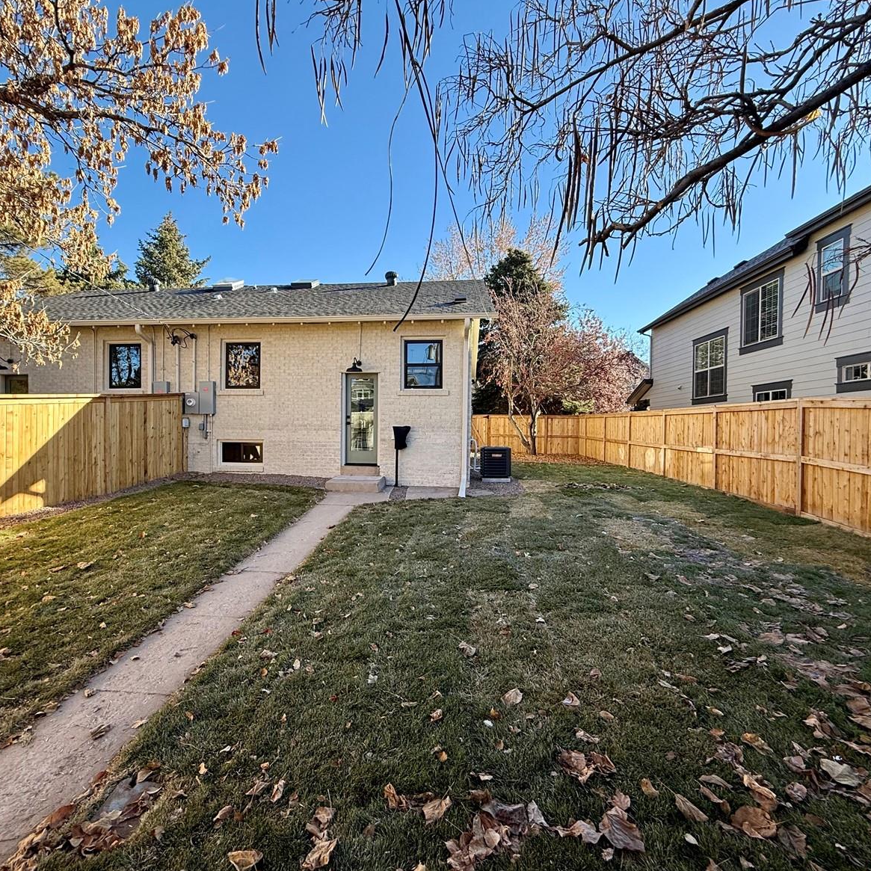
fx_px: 484
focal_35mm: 17
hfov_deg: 83.8
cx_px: 399
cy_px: 435
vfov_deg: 84.0
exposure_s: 1/559
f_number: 2.2
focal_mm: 2.22
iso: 64
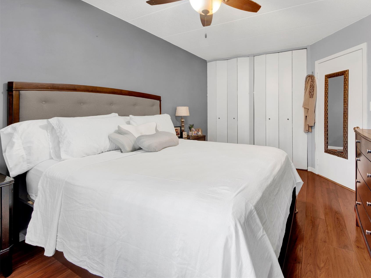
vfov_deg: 85.5
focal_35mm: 14
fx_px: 150
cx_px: 225
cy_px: 128
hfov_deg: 100.5
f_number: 8
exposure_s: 3
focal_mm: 8
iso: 100
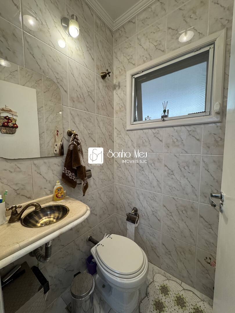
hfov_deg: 85.7
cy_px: 156
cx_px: 118
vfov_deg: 102.1
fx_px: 127
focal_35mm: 14
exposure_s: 1/120
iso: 200
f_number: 2.2
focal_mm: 2.22
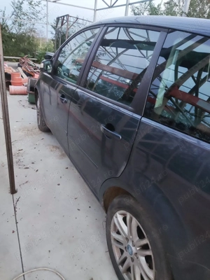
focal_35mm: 25
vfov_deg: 69.4
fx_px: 202
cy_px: 140
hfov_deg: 54.9
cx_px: 105
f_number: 1.79
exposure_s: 1/33
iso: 431
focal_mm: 4.71
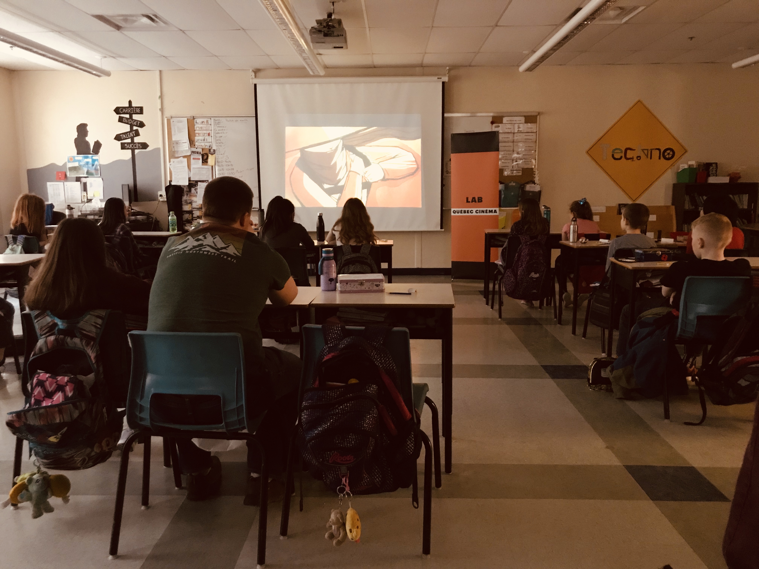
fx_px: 614
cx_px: 380
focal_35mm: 28
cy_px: 284
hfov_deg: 63.4
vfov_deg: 49.7
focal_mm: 3.99
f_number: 1.8
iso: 100
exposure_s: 1/5
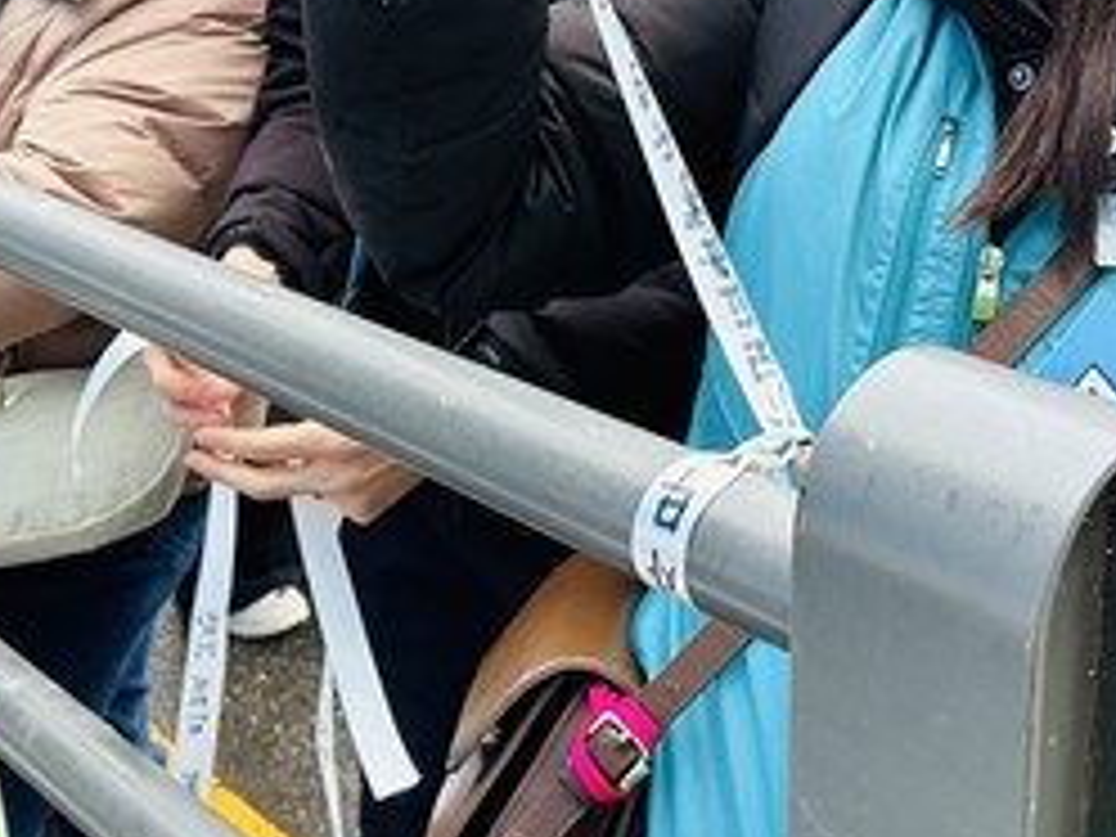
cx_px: 418
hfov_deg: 33.1
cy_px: 148
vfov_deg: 24.8
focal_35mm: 58
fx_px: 1870
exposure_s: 1/121
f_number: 1.78
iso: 160
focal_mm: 6.86
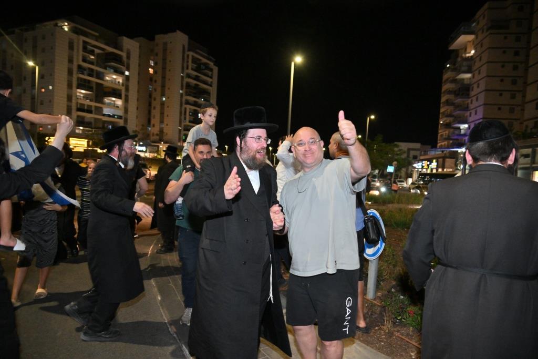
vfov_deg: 53.1
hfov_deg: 73.7
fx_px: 359
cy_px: 180
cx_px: 269
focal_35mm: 24
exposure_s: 1/125
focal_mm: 24
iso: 2000
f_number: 4
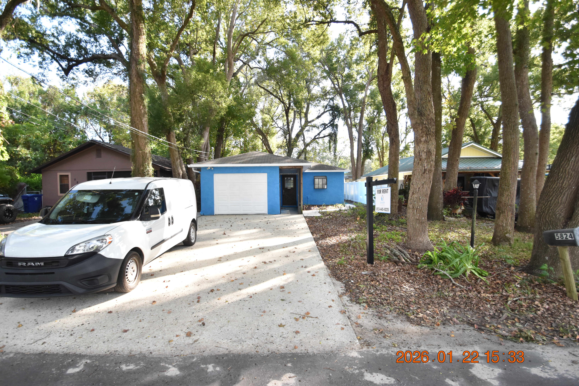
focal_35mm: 16
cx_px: 290
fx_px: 265
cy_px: 193
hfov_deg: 95.0
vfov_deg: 72.1
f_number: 3.5
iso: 800
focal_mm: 11
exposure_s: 1/750
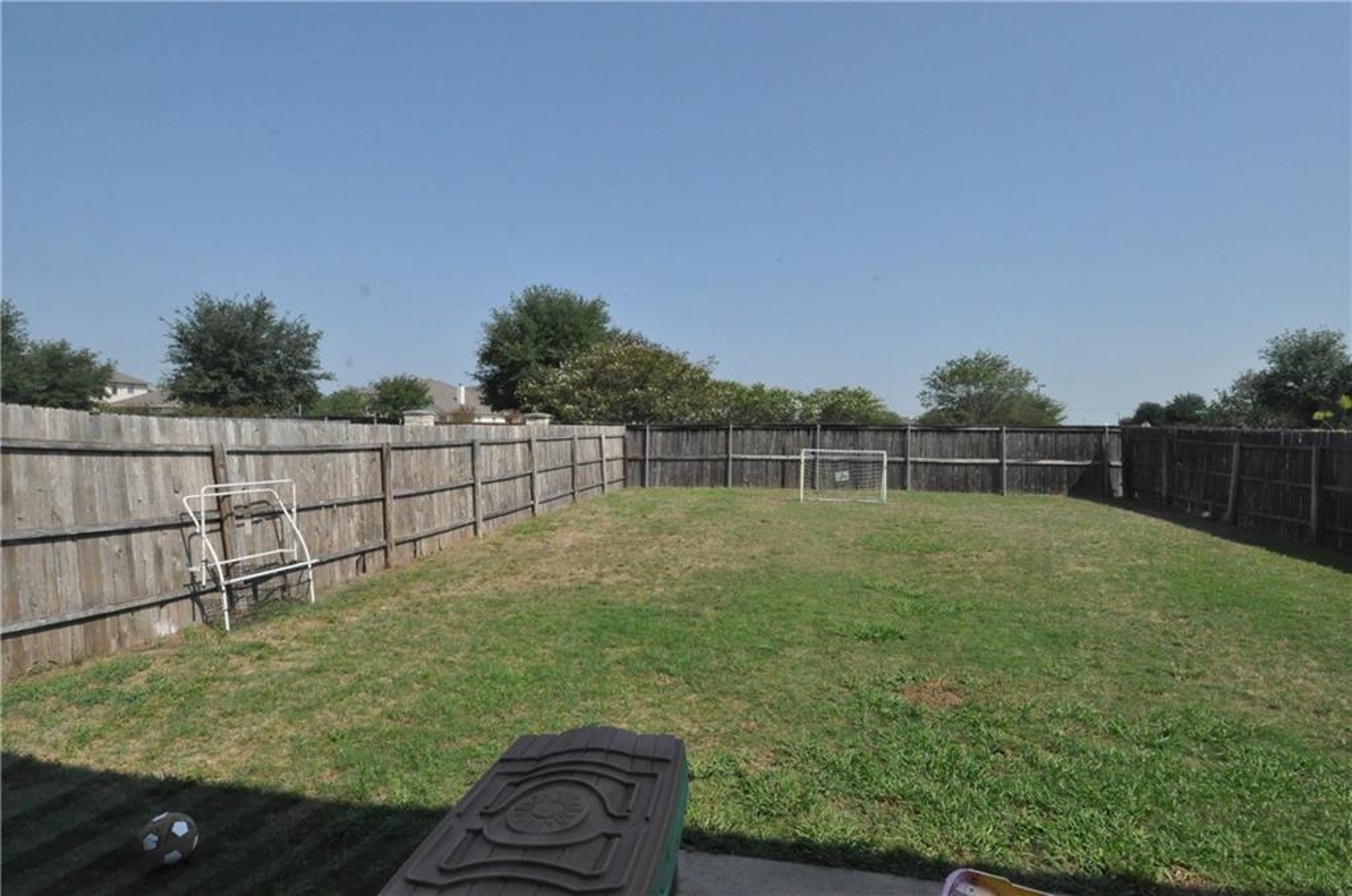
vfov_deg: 67.2
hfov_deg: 90.1
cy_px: 448
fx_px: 675
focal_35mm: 18
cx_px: 676
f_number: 16
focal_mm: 12
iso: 2000
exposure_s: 1/1600
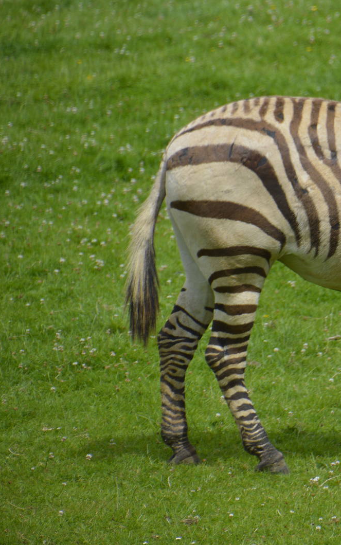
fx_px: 6851
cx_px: 400
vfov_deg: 4.6
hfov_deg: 2.8
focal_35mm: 461
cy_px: 273
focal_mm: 200
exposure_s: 1/500
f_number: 6.3
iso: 110
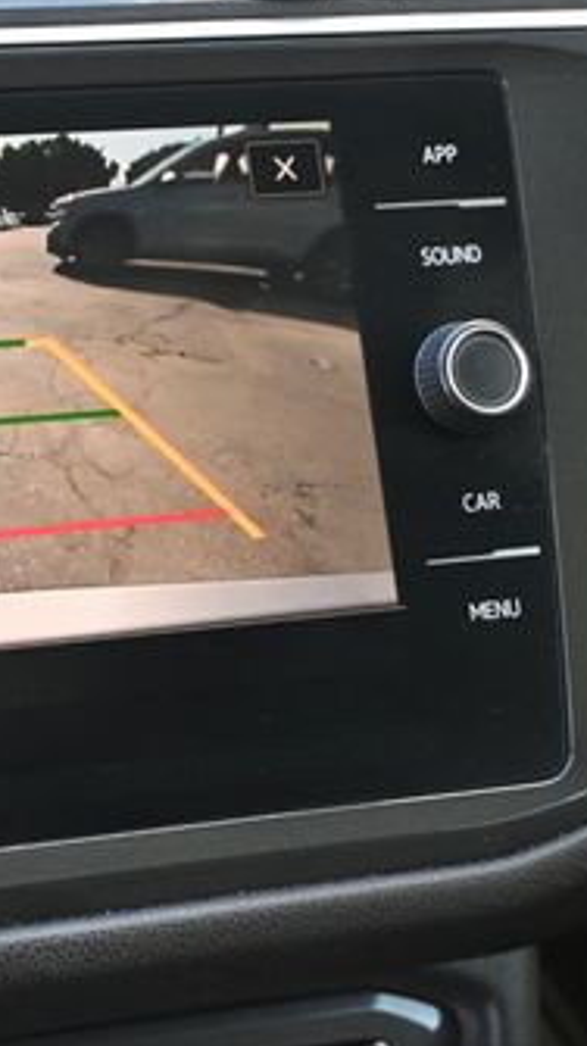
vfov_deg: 28.2
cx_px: -165
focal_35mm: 75
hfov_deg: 15.3
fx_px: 2079
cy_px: 525
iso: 1100
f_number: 4.2
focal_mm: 25
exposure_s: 1/125
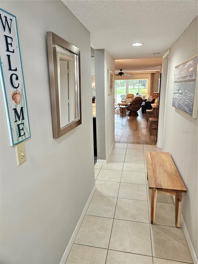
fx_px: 175
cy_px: 132
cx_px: 99
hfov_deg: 58.9
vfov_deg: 73.9
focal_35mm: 23
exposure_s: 1/120
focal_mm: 5.4
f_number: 1.8
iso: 320
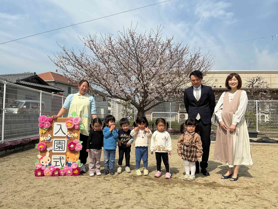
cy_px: 104
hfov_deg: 61.7
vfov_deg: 48.2
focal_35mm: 29
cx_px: 139
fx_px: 233
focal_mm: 3
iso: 25
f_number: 1.8
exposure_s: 1/2227
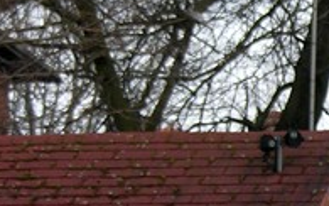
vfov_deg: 2.1
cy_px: 357
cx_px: 742
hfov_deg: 3.4
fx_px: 5561
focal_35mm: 620
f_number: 3.7
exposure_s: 1/46
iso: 50
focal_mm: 29.3
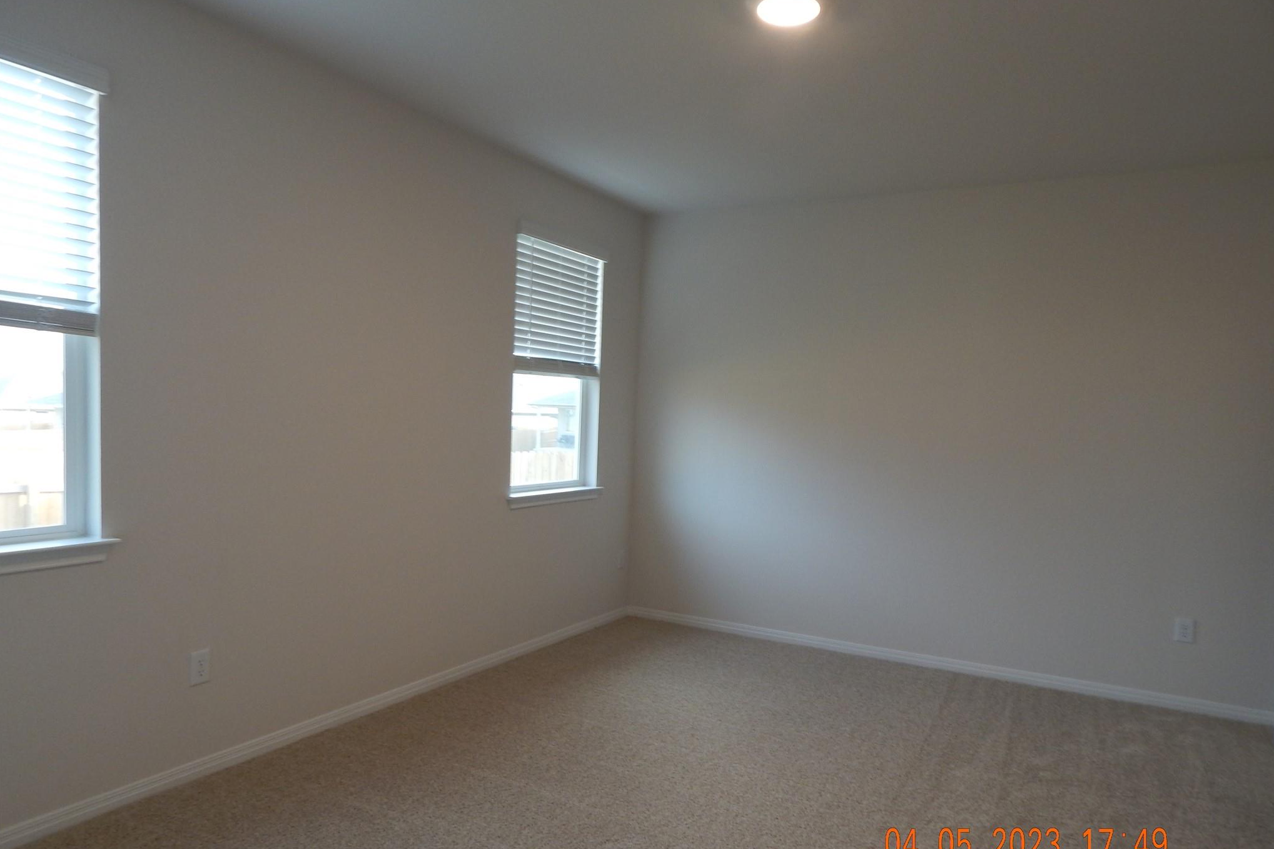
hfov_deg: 76.1
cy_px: 463
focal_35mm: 23
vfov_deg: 55.0
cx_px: 638
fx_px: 814
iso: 125
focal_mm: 4
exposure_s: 1/30
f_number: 3
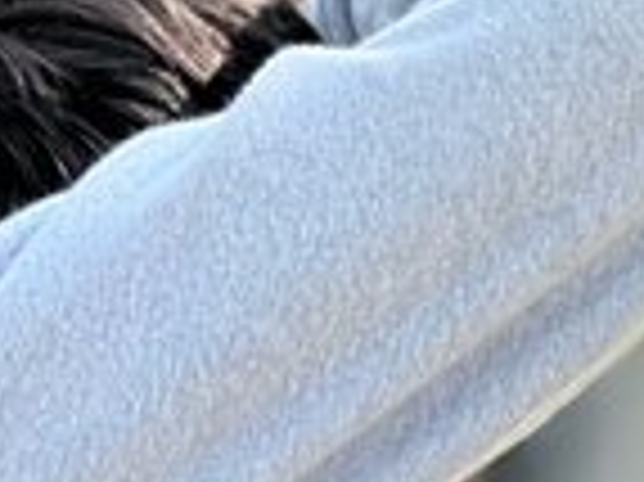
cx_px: 617
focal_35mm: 431
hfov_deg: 4.6
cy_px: 36
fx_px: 8012
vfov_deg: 3.4
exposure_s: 1/121
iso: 32
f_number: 2.8
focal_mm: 9
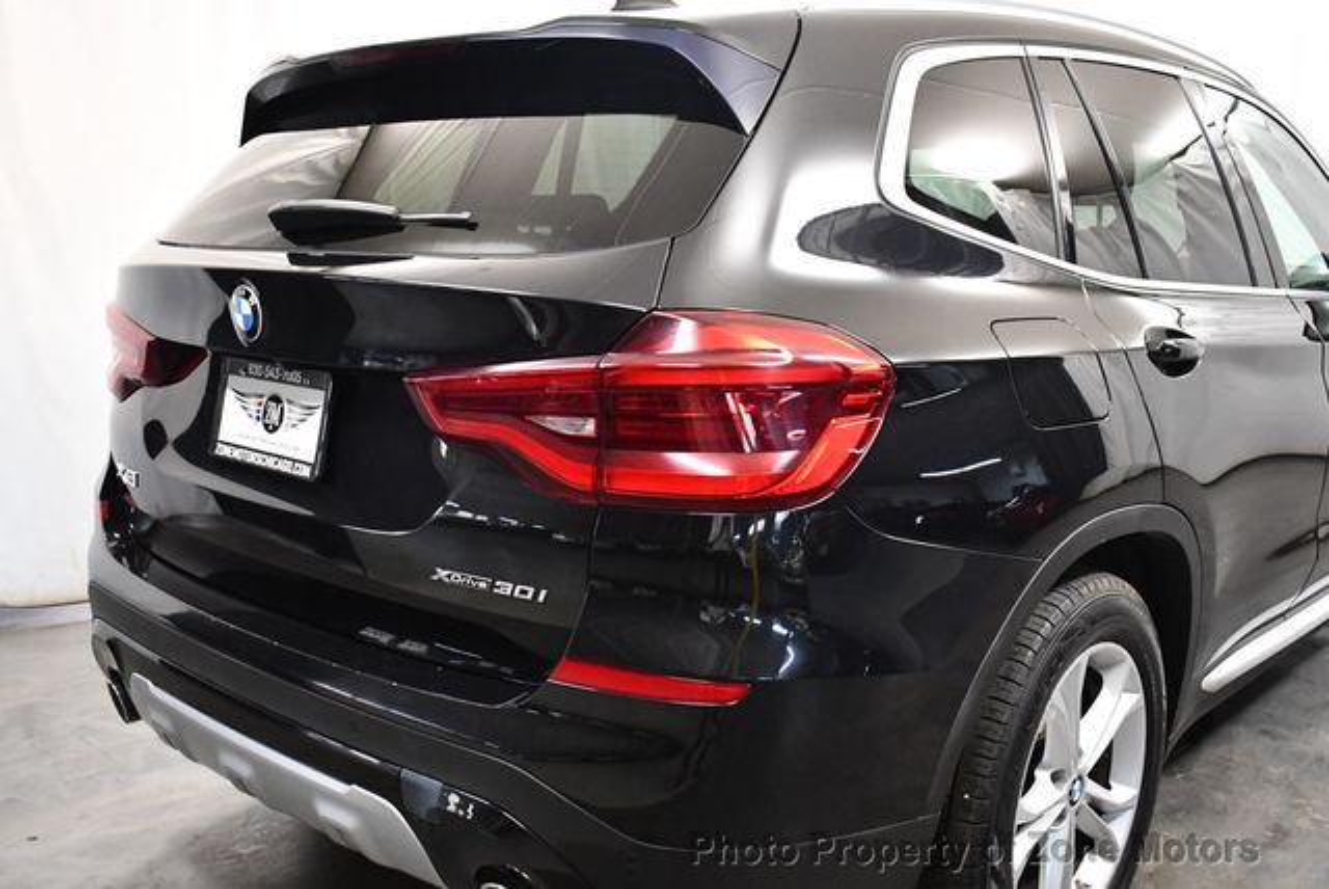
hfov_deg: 53.1
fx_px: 1330
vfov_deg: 36.9
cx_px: 664
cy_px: 444
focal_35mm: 36
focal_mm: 18
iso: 3200
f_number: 3.5
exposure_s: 1/125
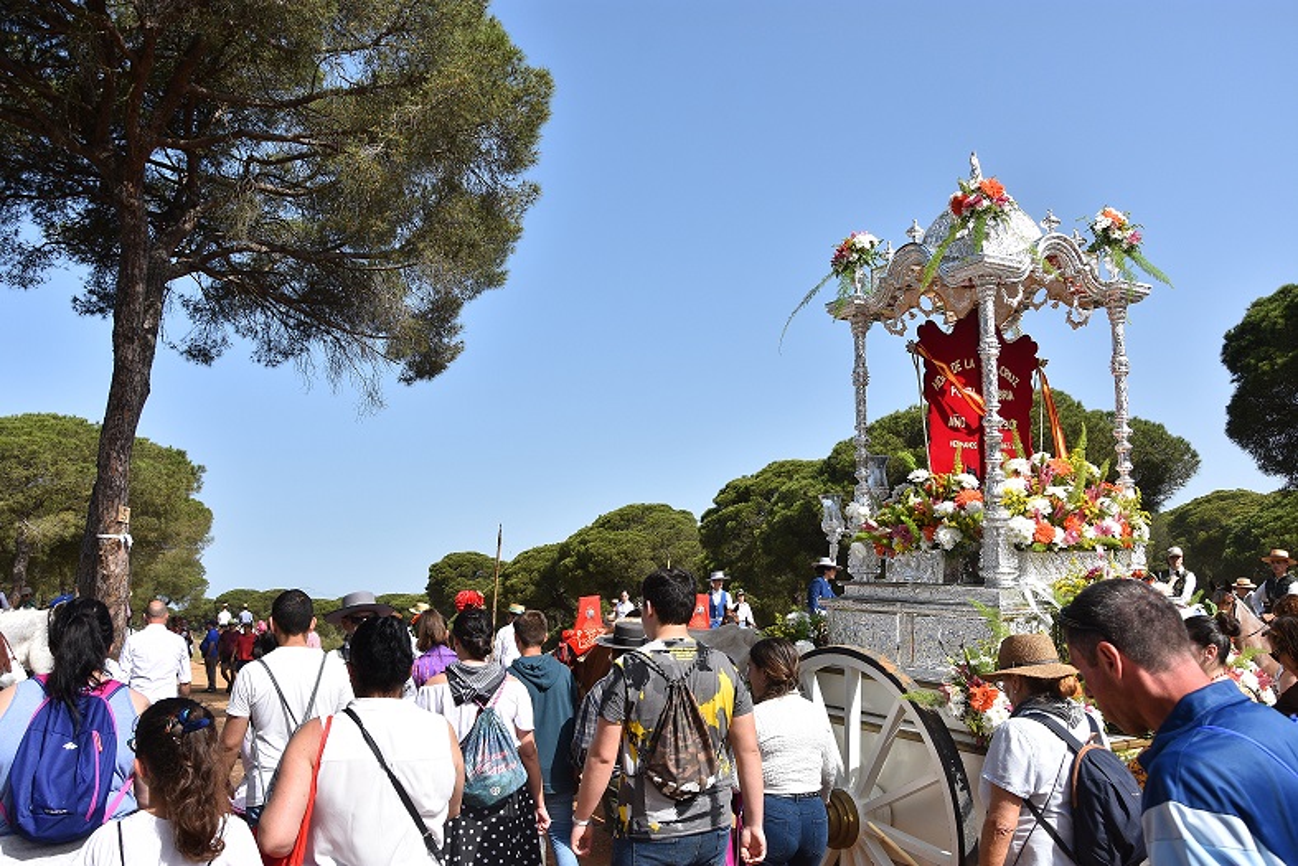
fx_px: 974
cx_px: 649
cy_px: 433
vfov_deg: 47.9
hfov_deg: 67.4
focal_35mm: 27
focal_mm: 18
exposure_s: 1/500
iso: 140
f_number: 8
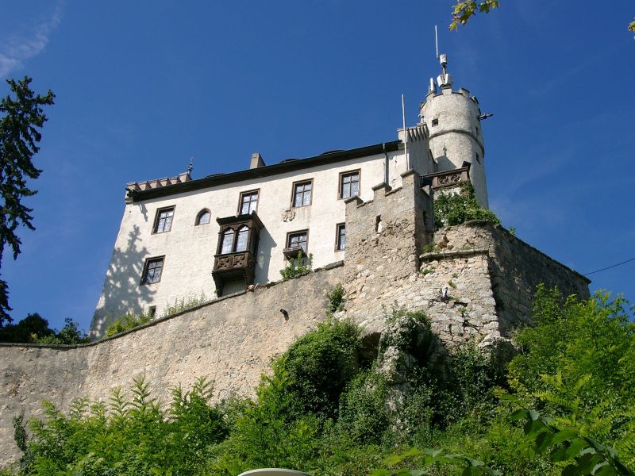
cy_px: 238
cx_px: 318
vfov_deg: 32.2
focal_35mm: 45
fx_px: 825
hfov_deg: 42.1
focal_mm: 9.29
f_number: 4
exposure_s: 1/739
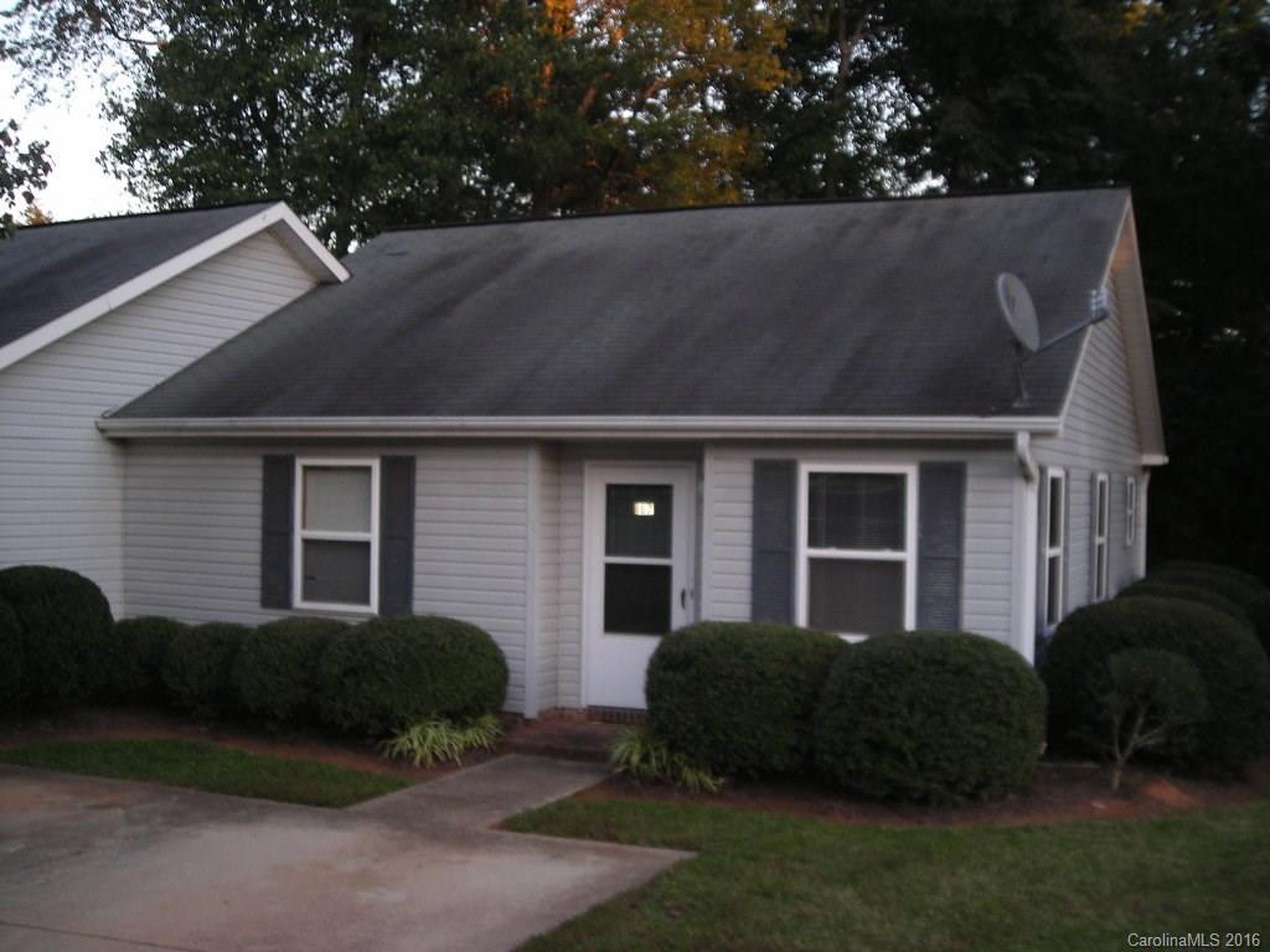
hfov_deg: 49.0
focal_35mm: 38
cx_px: 635
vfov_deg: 37.7
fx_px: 1394
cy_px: 476
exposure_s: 1/60
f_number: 3.2
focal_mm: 6.3
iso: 151
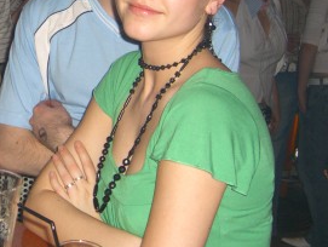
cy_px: 64
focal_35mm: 84
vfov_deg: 17.5
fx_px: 797
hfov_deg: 22.5
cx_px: 13
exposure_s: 1/60
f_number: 2.8
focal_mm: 7.9
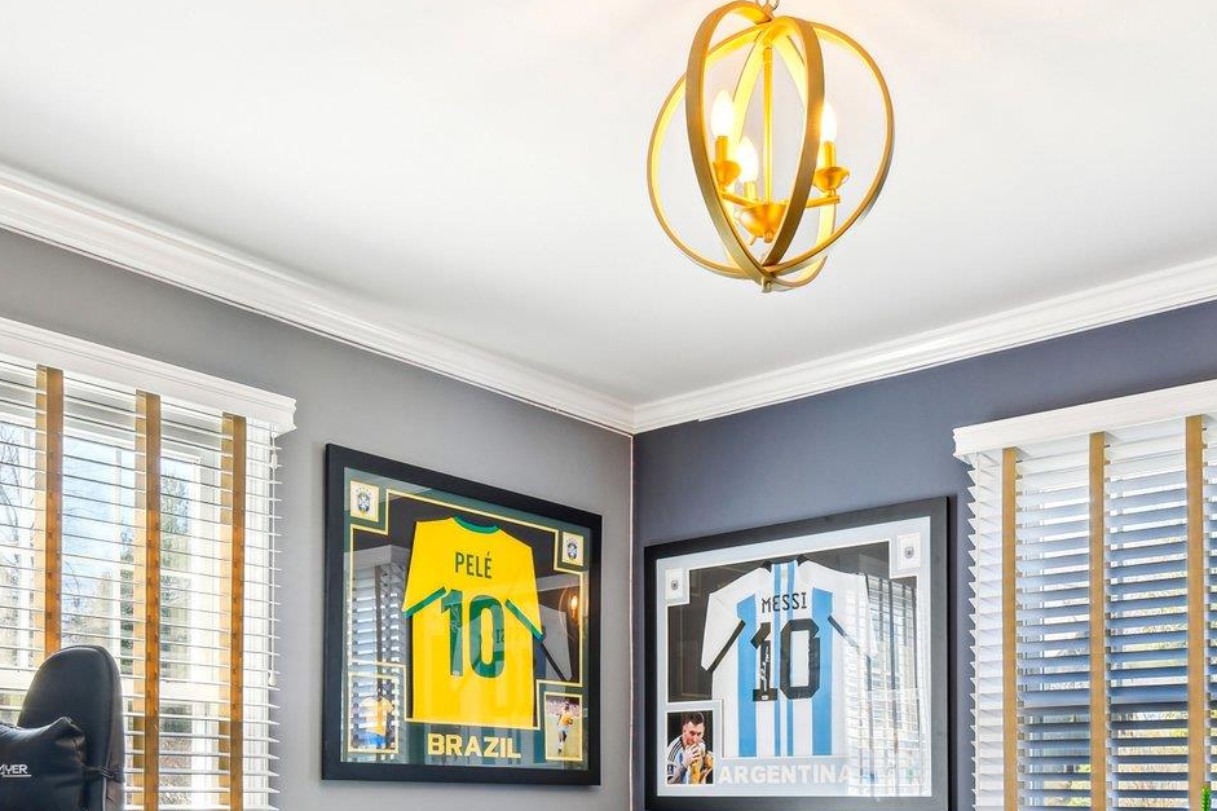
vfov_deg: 33.3
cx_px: 609
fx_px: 1251
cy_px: 788
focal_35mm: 37
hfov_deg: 51.9
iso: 400
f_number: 8
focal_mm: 17
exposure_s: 1/20
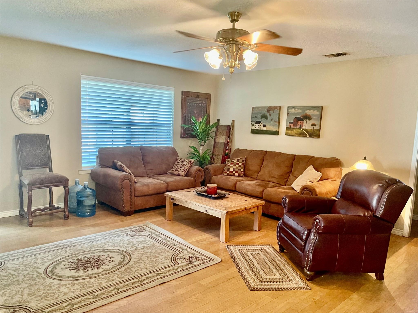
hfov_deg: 67.3
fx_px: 314
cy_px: 156
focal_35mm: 26
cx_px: 209
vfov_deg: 53.1
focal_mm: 4.2
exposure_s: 1/60
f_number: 1.6
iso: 320
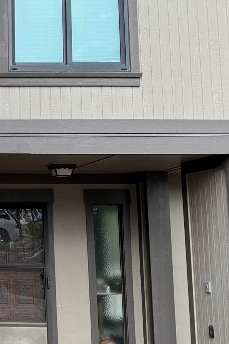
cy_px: 165
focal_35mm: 58
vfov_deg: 34.5
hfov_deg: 20.7
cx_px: -93
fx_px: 554
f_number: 1.78
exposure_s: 1/484
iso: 80
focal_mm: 6.76
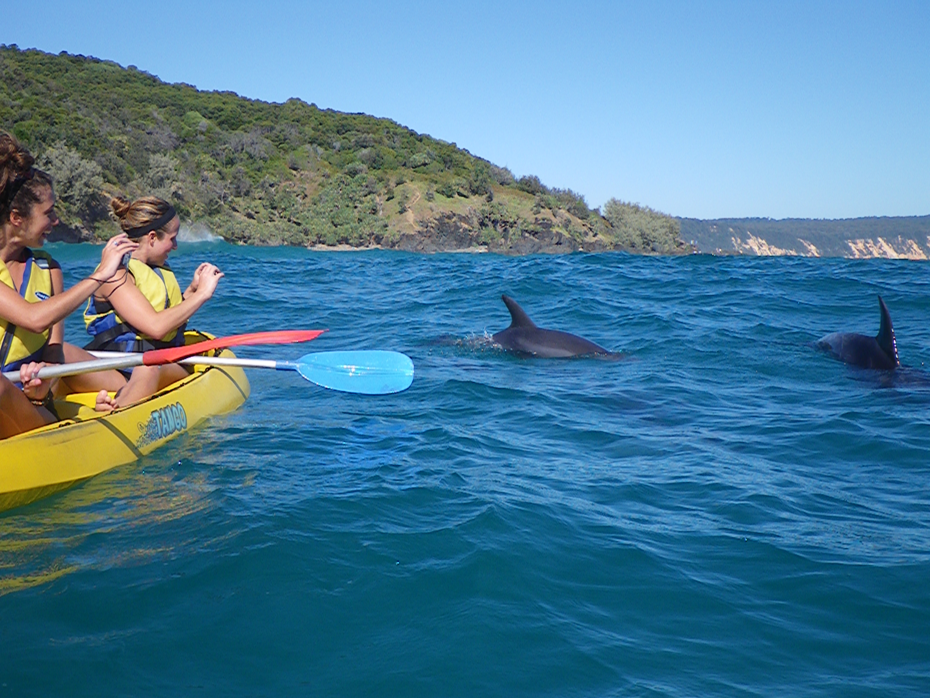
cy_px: 349
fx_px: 1370
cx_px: 465
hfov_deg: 37.5
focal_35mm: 51
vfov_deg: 28.6
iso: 50
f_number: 4.4
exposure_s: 1/320
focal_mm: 9.1
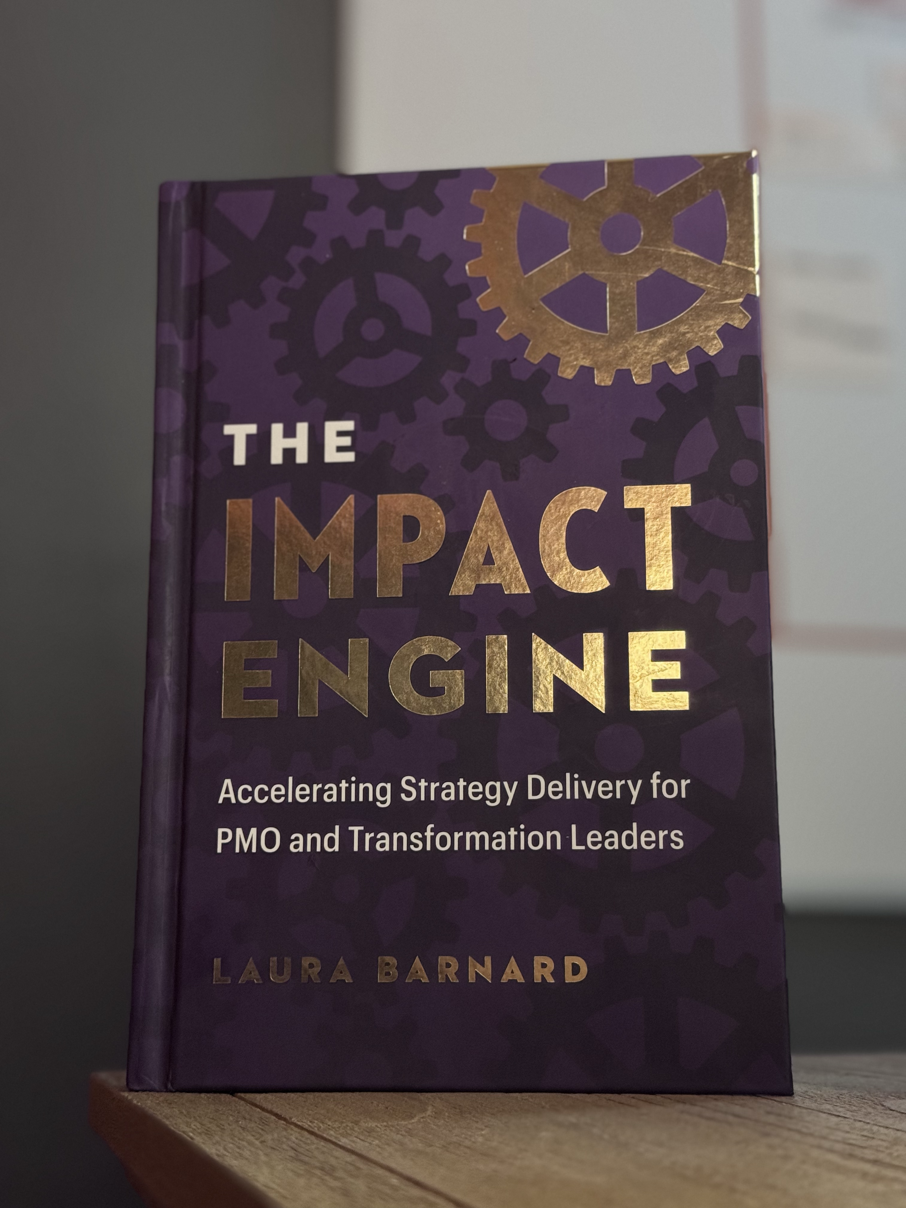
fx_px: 1675
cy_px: 604
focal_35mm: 48
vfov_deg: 39.7
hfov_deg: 30.3
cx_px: 453
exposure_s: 1/21
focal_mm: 6.76
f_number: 1.78
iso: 800
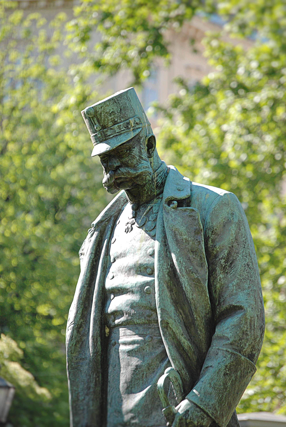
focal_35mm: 300
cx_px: 143
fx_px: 3565
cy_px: 214
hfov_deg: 4.6
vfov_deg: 6.9
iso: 400
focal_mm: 200
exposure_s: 1/350
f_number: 5.6
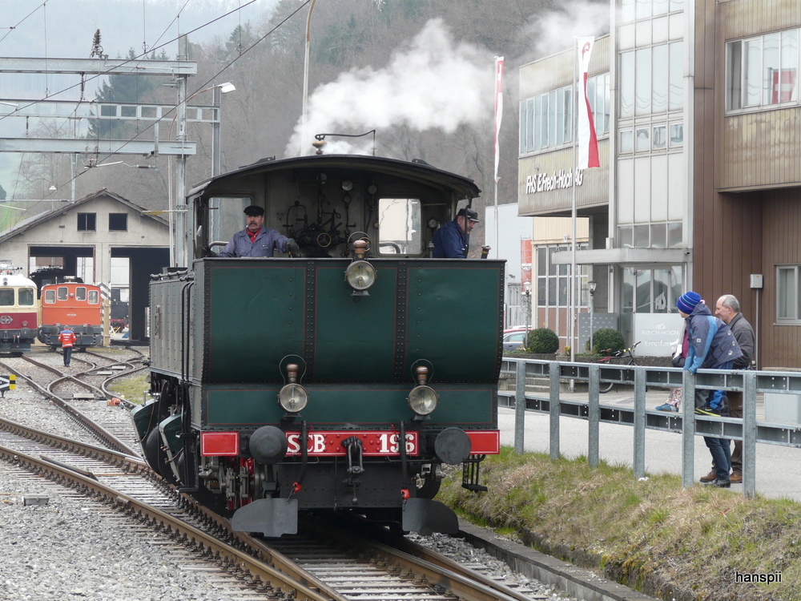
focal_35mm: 131
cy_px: 300
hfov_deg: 15.1
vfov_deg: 11.3
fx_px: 3031
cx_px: 400
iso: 100
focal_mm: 21.6
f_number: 3.6
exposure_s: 1/125
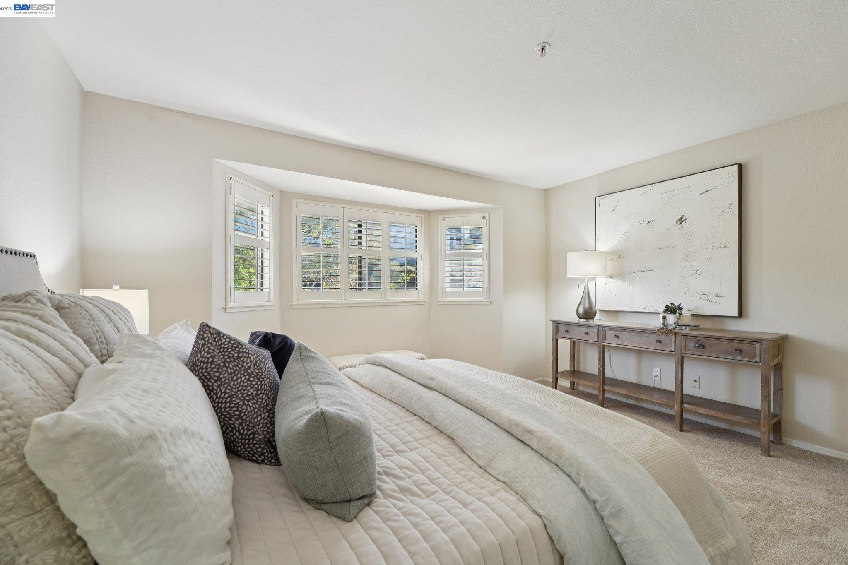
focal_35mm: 14
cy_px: 282
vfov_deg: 81.2
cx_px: 424
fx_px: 330
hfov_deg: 104.3
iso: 640
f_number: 8
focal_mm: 14
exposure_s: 1/40
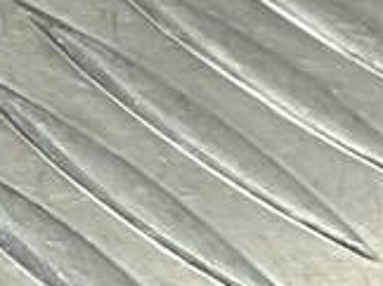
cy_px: -326
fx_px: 1889
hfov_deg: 9.8
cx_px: -631
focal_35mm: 171
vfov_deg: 8.2
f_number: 1.6
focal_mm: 4.11
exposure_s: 1/50
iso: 90
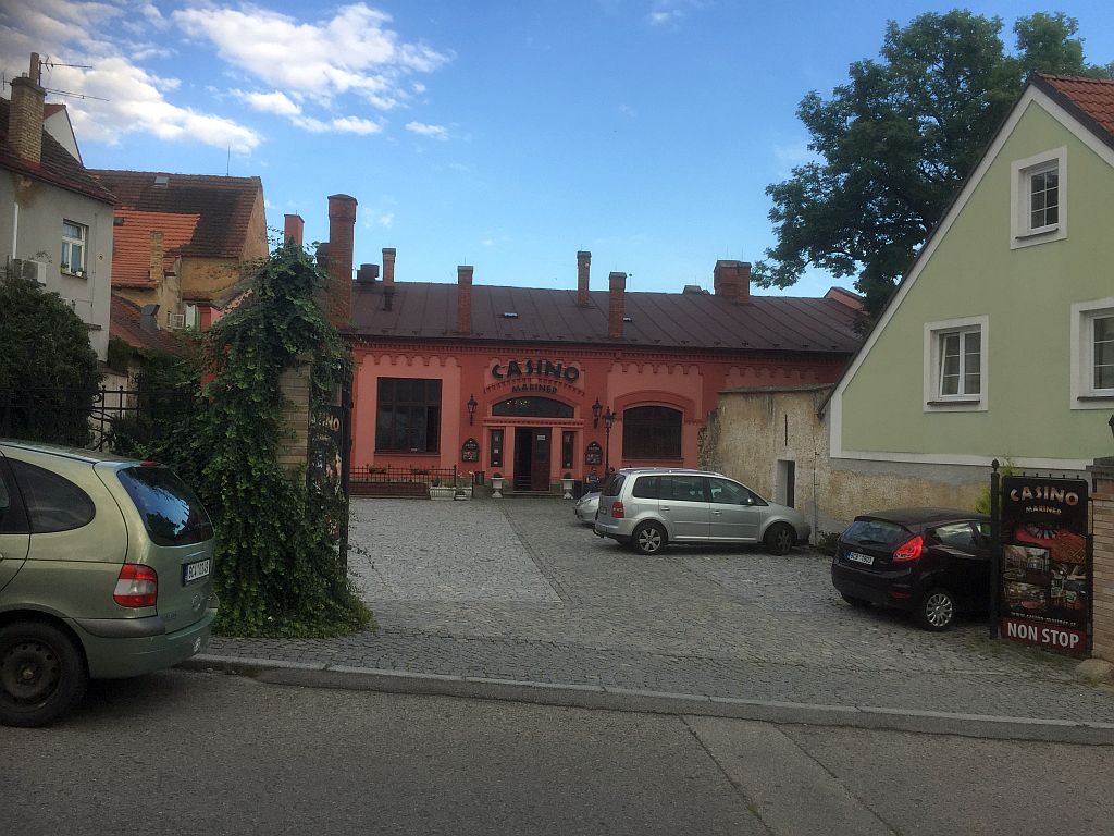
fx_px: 933
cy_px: 418
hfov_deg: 61.7
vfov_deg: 48.2
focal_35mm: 29
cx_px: 557
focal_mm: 4.15
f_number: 2.2
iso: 32
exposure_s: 1/732
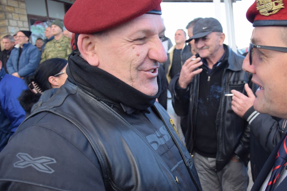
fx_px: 348
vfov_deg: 30.7
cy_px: 90
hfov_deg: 43.9
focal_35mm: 44
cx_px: 198
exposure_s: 1/100
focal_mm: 21
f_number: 5
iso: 100
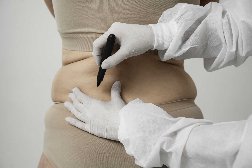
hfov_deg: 30.5
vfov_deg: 20.6
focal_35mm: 66
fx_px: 462
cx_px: 126
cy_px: 84
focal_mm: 66
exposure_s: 1/160
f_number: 5.6
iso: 200
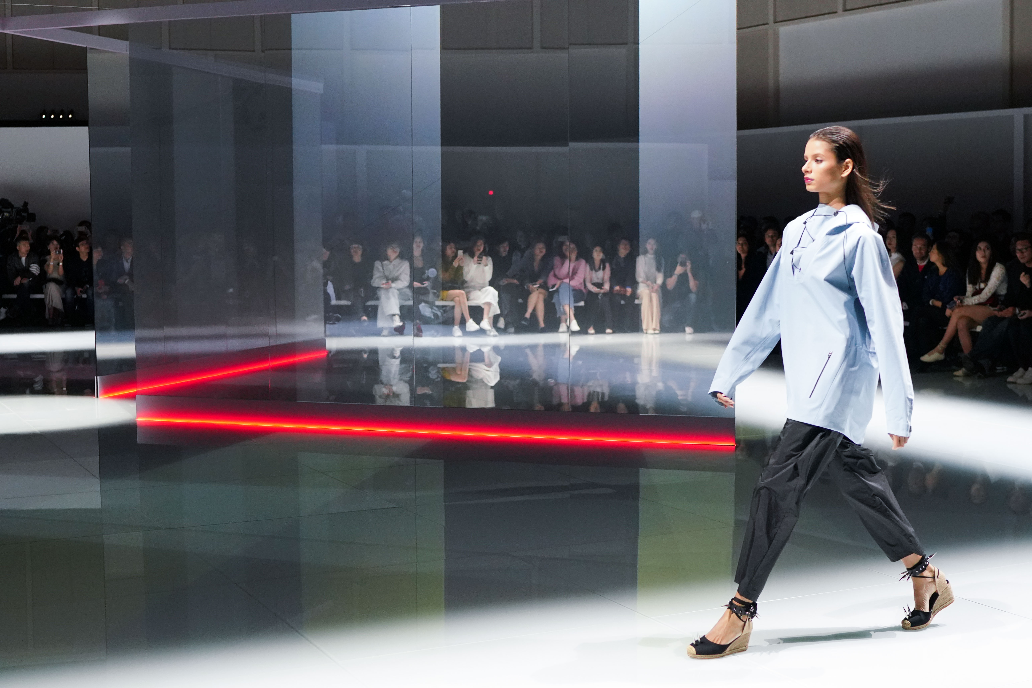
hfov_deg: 38.2
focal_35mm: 52
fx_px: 1491
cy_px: 344
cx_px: 516
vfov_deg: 26.0
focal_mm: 35
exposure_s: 1/800
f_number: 2.5
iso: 3200
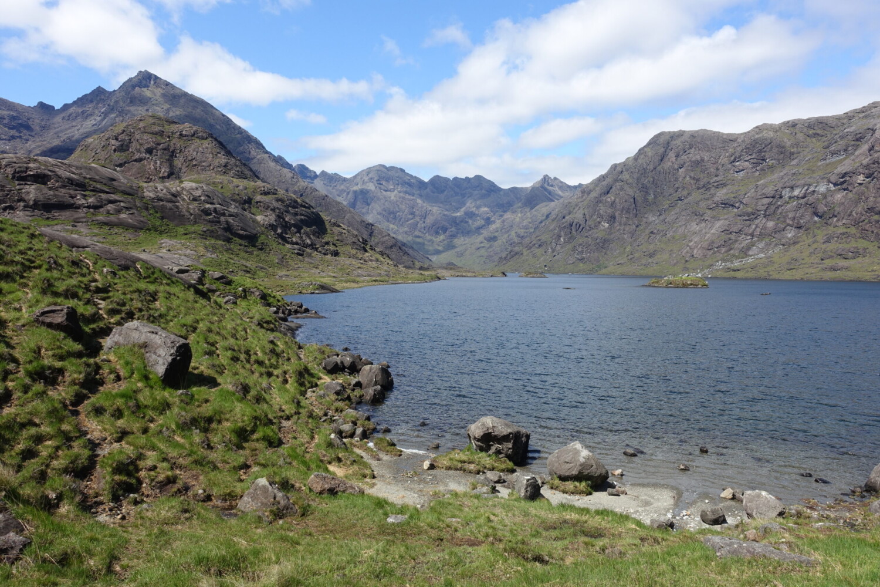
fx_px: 587
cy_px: 294
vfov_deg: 53.1
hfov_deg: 73.7
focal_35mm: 24
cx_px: 440
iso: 125
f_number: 5.6
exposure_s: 1/400
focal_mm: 8.8
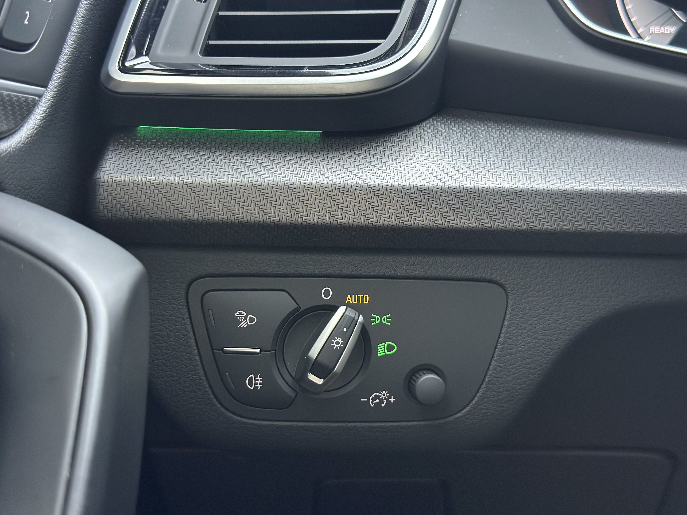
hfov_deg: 39.7
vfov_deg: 30.3
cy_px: 258
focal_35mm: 48
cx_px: 344
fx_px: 953
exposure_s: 1/50
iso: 250
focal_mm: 6.86
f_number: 1.78
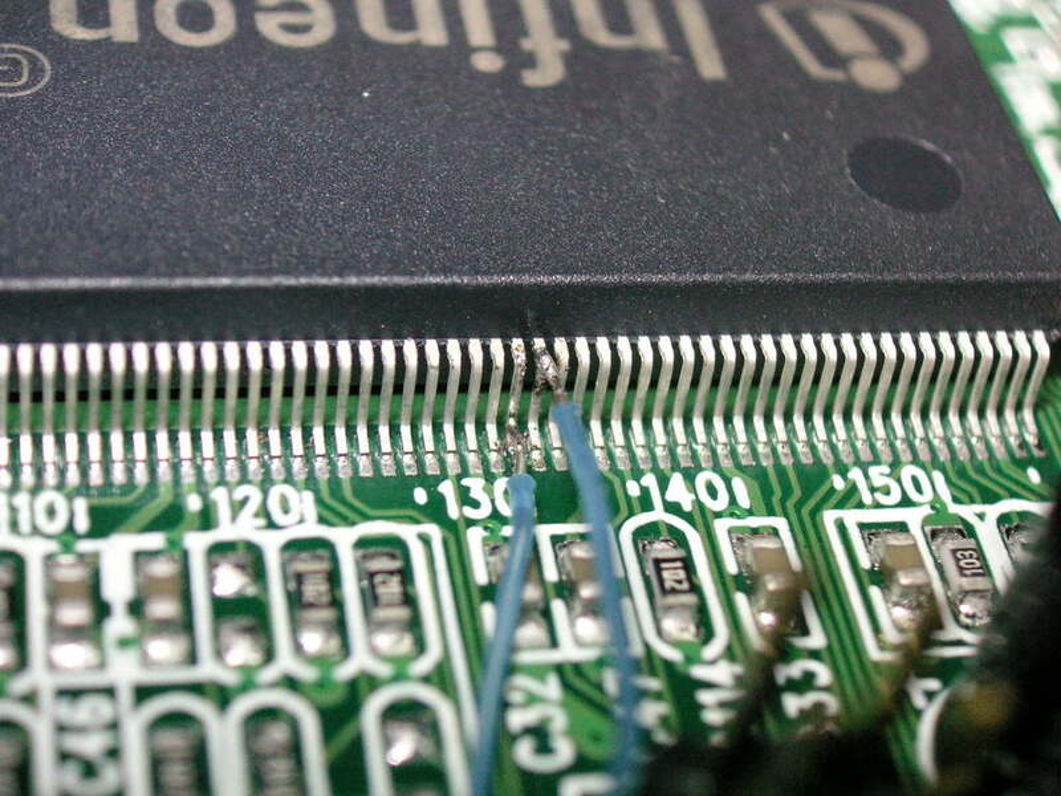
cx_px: 530
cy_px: 398
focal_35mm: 88
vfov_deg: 16.8
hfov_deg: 22.3
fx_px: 2697
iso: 160
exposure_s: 1/90
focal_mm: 14.6
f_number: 11
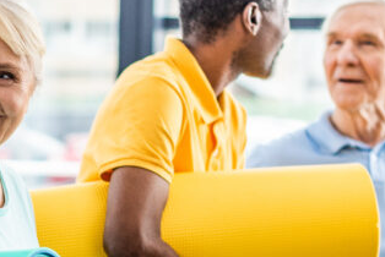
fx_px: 1745
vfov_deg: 8.4
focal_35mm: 163
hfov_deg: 12.3
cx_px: -61
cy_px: 244
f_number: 2.5
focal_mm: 50
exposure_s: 1/200
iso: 320
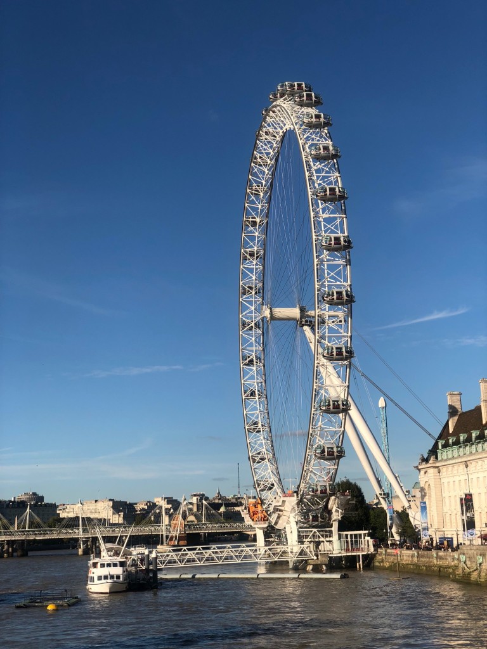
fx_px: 975
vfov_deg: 36.8
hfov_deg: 28.0
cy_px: 324
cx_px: 244
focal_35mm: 52
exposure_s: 1/1453
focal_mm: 6
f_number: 2.4
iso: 16
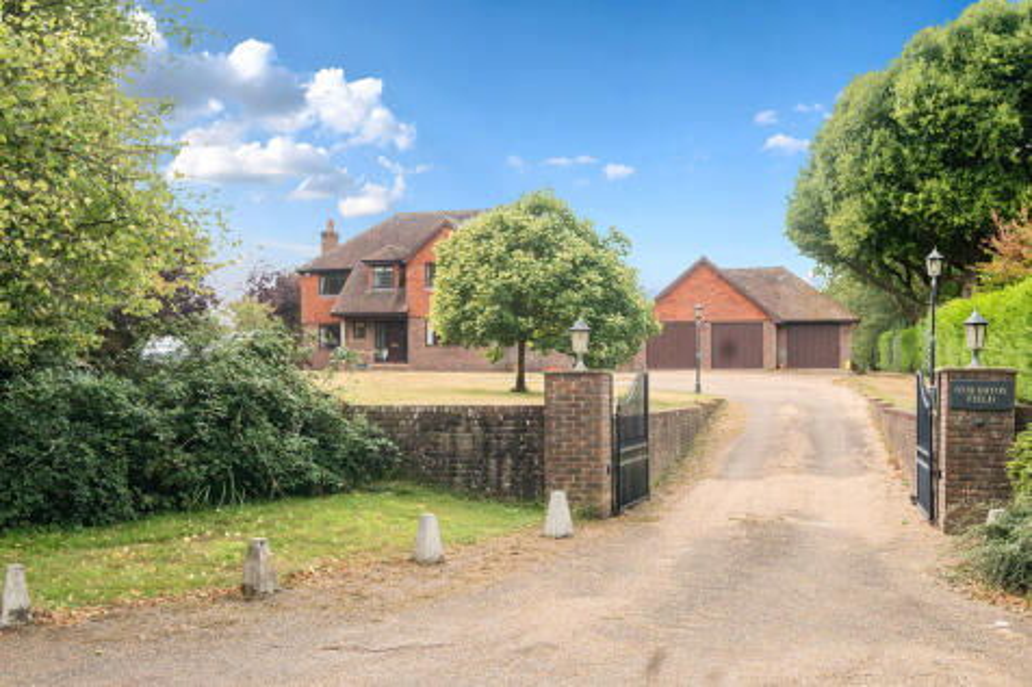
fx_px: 1032
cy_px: 344
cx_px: 516
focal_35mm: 36
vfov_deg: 36.8
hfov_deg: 53.1
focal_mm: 24
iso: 200
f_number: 8
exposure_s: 1/200
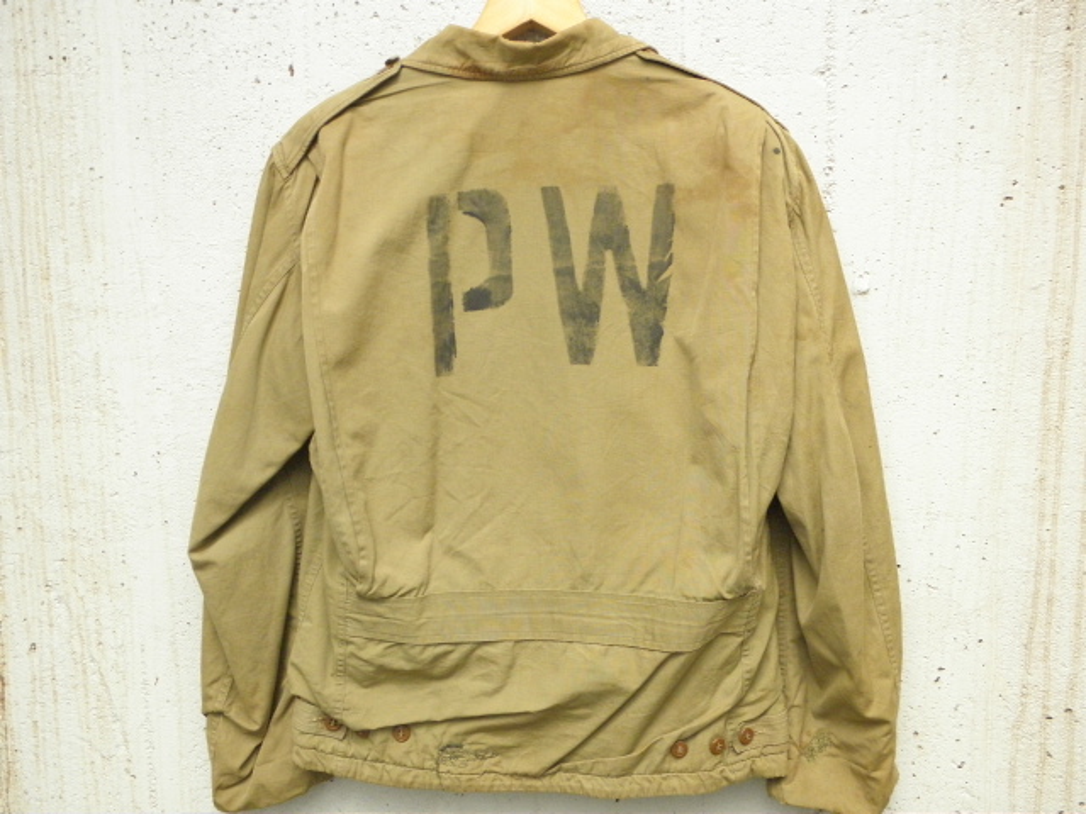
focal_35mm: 41
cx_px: 543
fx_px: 1286
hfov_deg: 45.8
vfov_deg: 35.1
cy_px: 407
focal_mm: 7.5
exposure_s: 1/400
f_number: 3.8
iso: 400
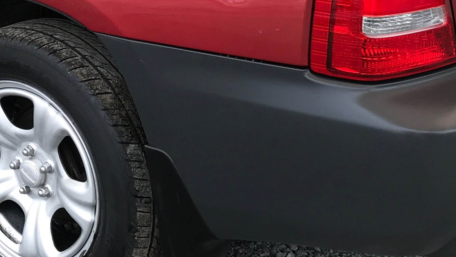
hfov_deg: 22.9
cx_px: 60
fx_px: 1100
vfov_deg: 13.1
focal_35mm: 91
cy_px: 5
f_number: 1.8
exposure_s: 1/103
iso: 20
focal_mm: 3.99
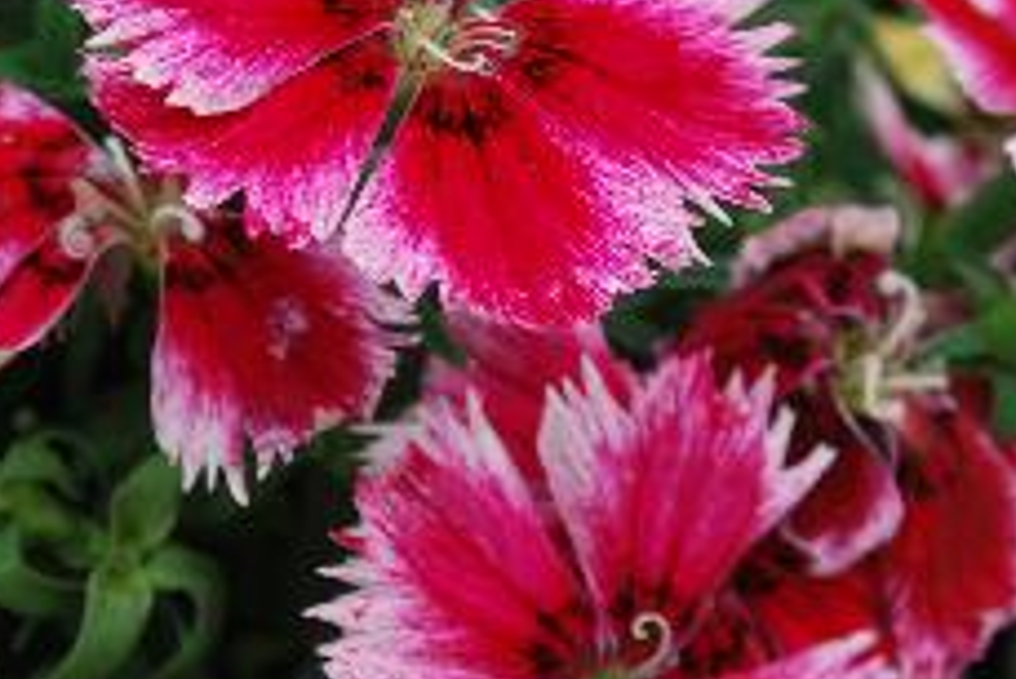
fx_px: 3558
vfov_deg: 10.9
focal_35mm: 126
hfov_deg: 16.2
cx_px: 572
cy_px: 209
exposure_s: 1/60
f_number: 8
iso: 160
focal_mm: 48
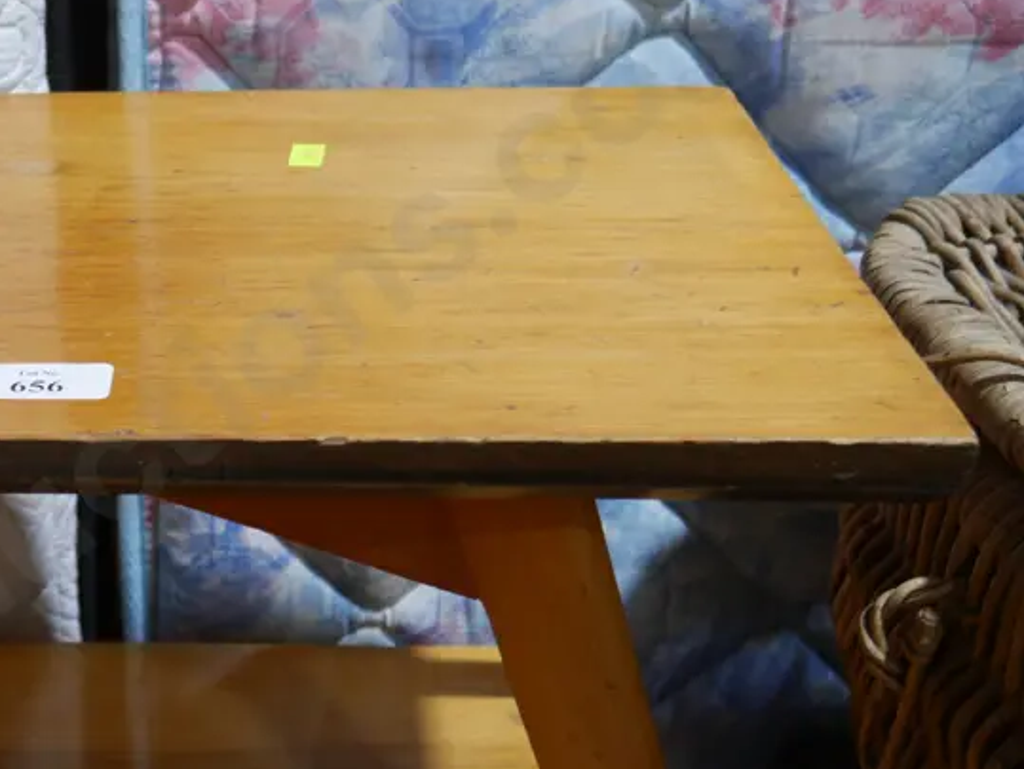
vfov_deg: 25.5
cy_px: 521
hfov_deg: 31.7
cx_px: 53
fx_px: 1687
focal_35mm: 57
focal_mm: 15
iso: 250
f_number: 3.6
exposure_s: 1/60
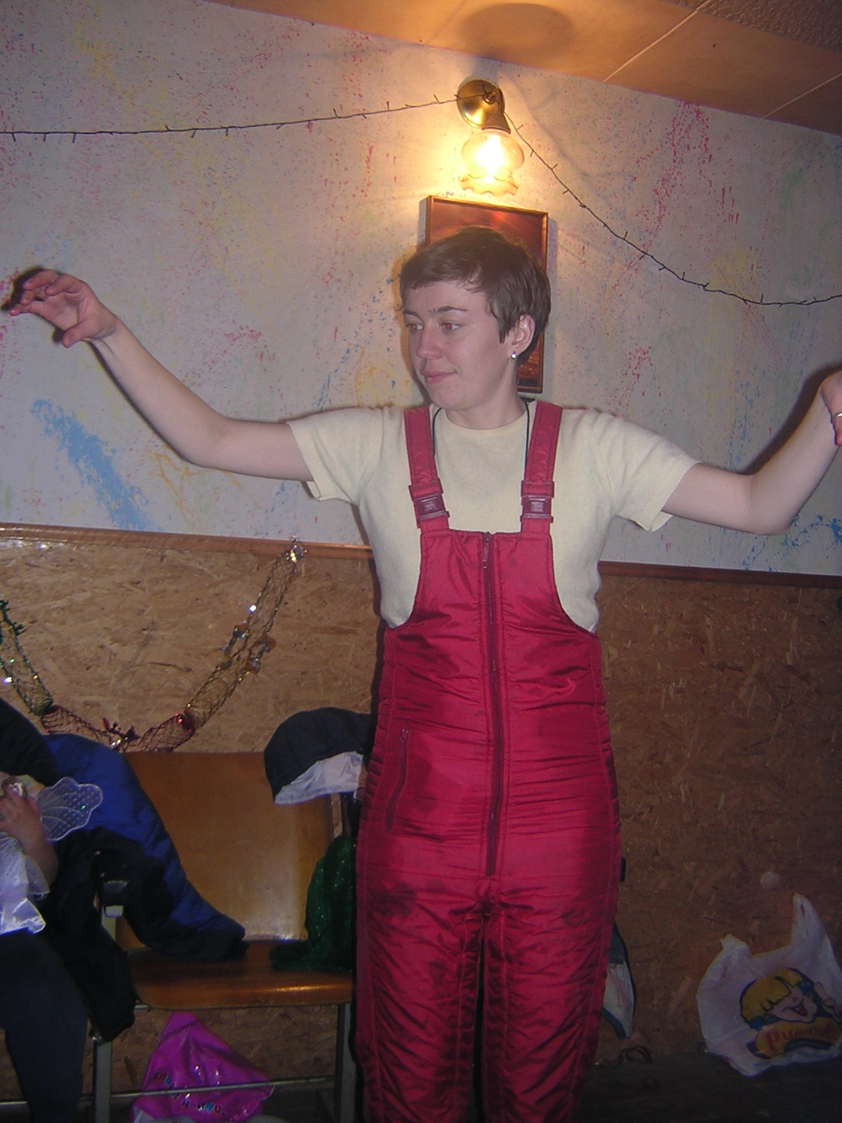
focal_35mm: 36
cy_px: 562
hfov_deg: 39.7
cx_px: 421
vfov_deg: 51.4
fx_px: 1168
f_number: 2.6
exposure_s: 1/60.1
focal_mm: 4.7
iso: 109
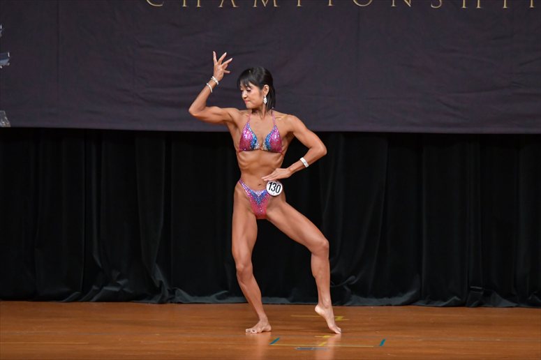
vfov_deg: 5.1
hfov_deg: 7.6
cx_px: 270
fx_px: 4056
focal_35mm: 270
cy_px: 180
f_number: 5.6
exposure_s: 1/400
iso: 4000
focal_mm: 180
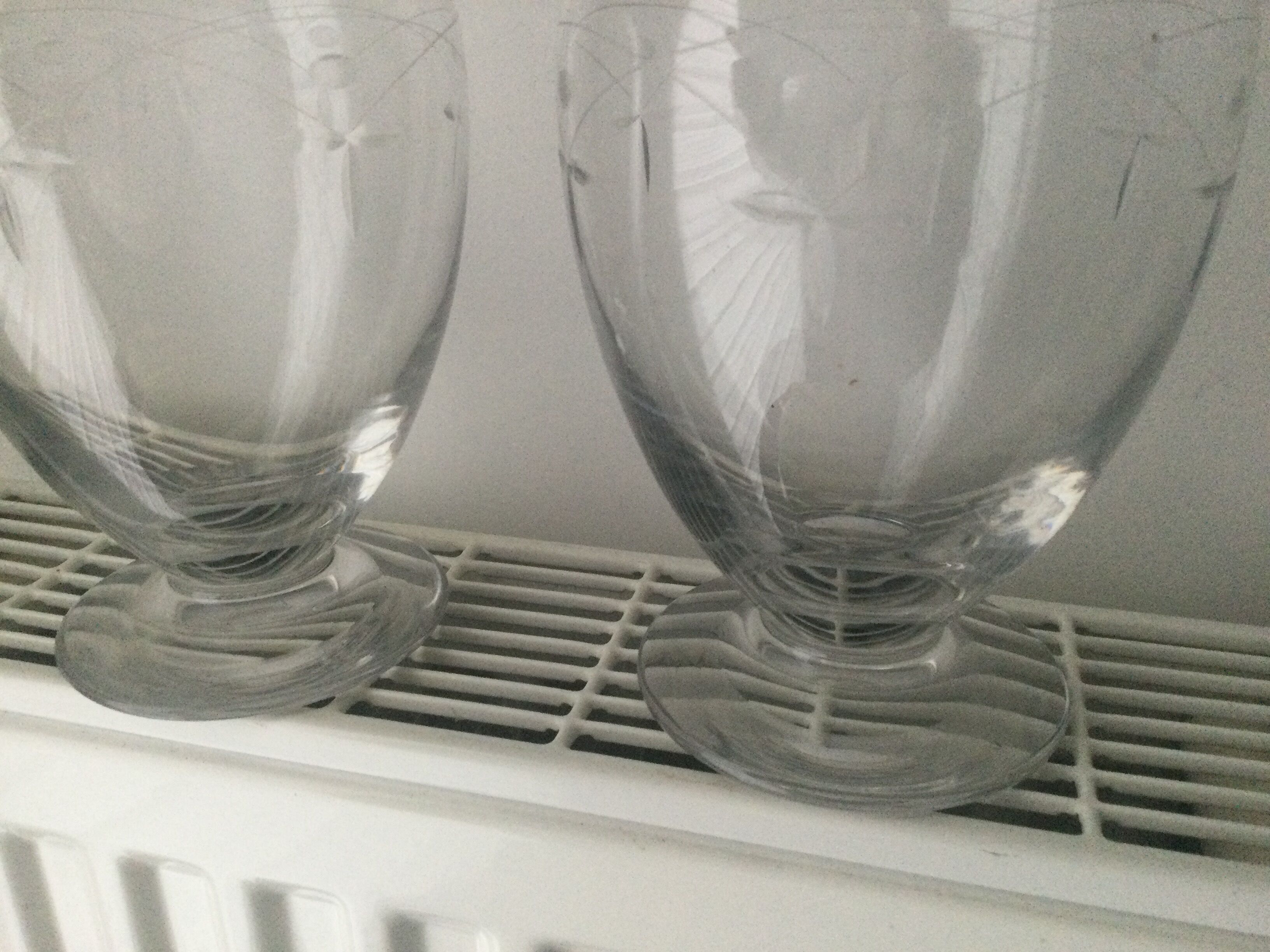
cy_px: 476
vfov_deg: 45.4
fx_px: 1137
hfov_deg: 58.4
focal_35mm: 31
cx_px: 635
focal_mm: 3.3
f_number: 2.4
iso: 200
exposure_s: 1/33
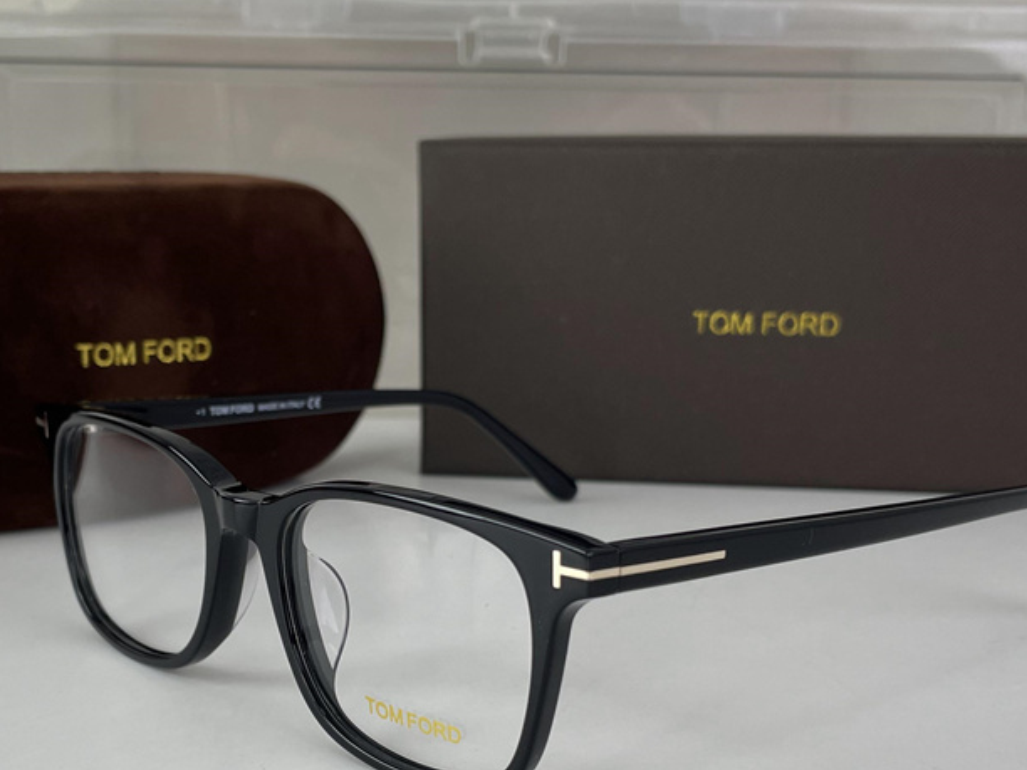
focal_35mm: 51
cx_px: 453
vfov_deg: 28.2
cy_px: 560
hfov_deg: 37.4
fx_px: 1513
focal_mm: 4.2
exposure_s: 1/248
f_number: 1.6
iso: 32
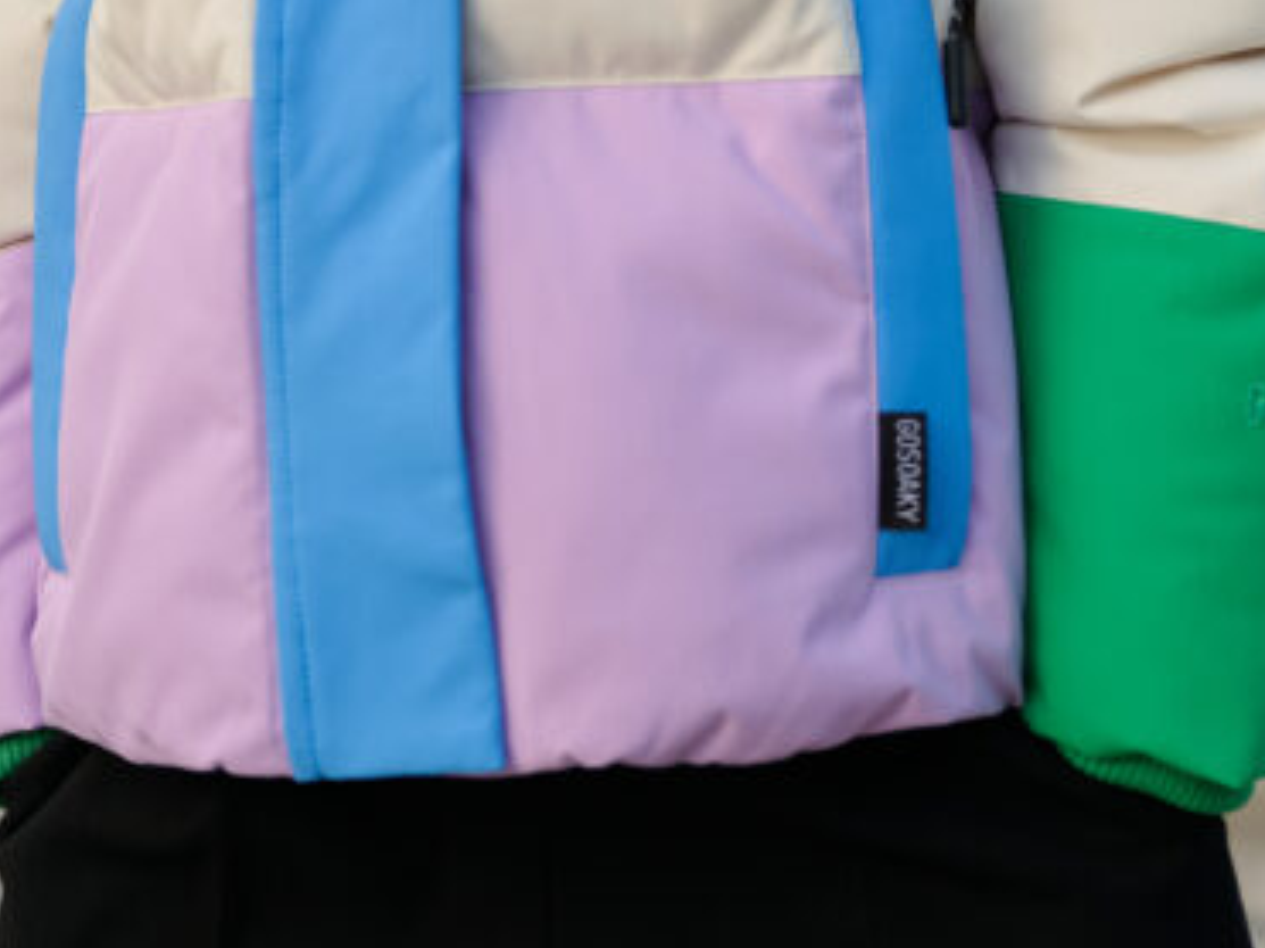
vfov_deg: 11.0
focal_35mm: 129
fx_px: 4713
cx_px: 590
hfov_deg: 15.3
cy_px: -558
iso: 200
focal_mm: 40
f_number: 2.8
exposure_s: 1/1000
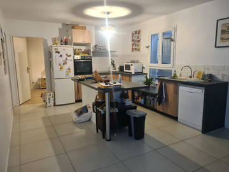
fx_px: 172
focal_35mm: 26
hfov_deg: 67.3
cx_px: 114
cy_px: 86
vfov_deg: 53.1
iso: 640
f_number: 1.8
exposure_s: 1/50
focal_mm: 5.4
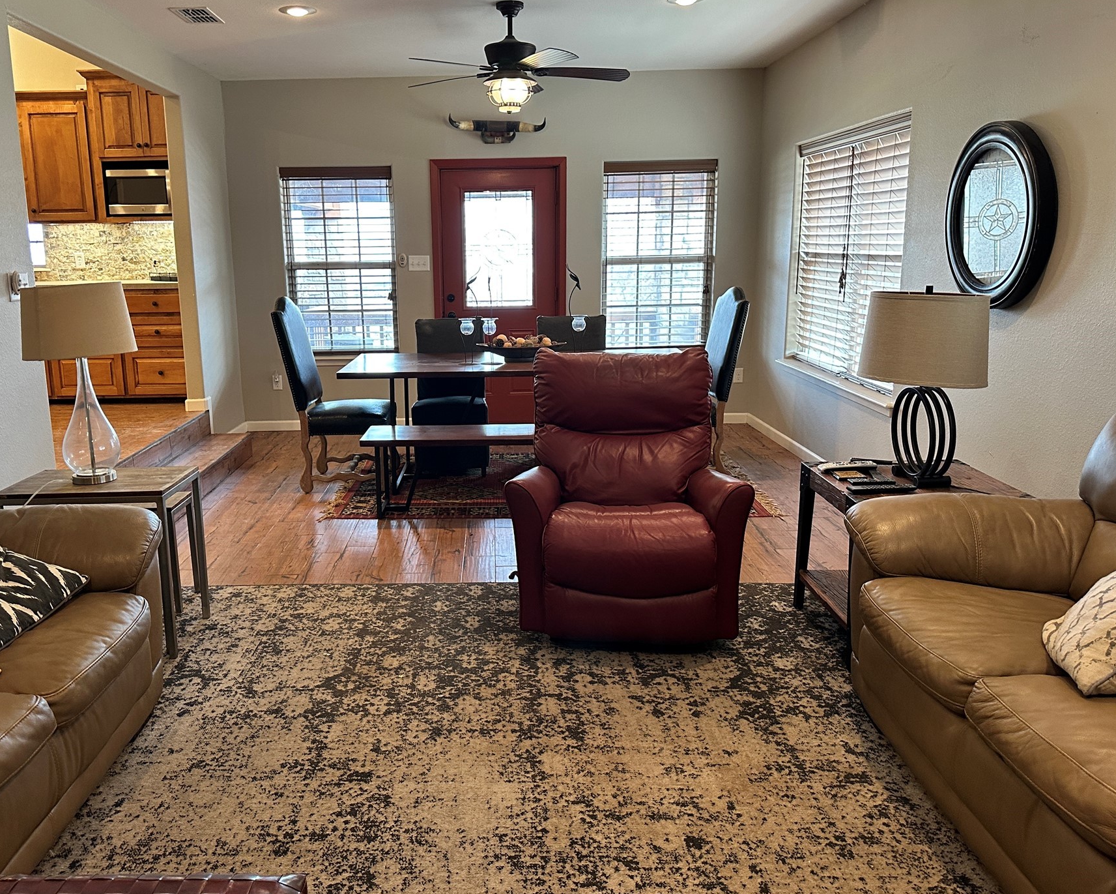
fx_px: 925
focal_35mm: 28
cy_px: 432
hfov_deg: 61.9
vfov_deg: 51.5
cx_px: 478
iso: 320
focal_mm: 6.86
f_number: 1.78
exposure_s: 1/60
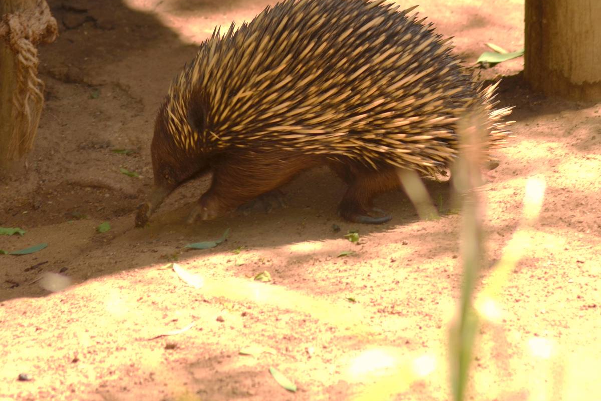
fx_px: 7662
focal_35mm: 459
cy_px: 162
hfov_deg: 4.5
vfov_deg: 3.0
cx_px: 256
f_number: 7.1
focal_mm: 230
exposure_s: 1/200
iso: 100
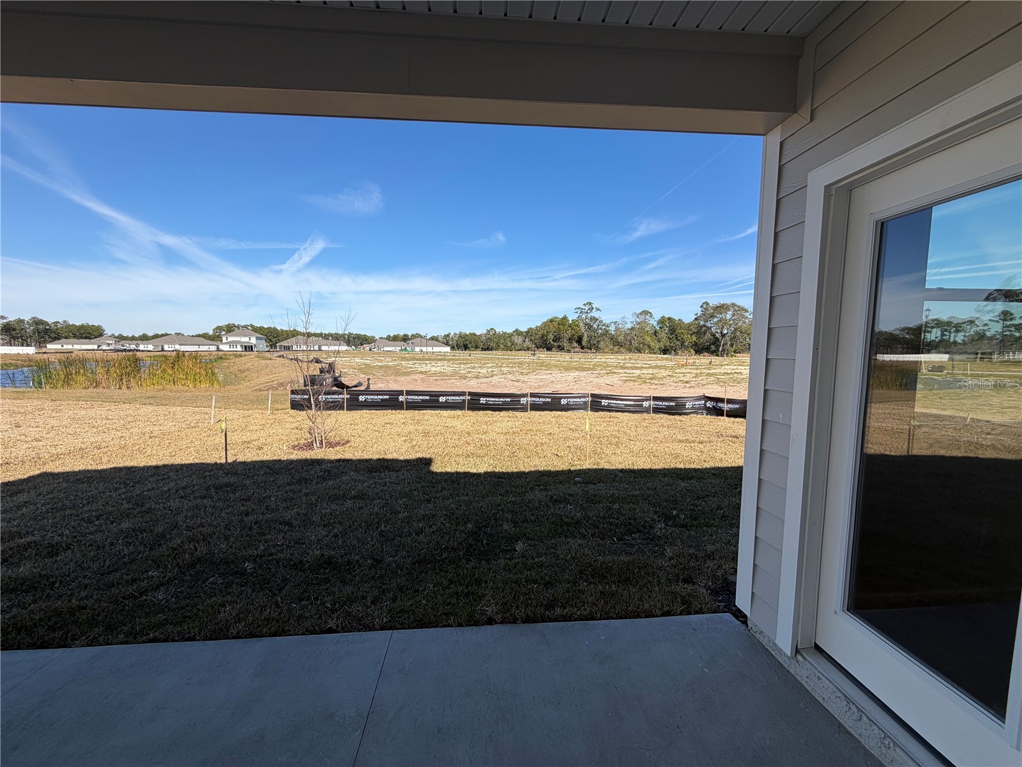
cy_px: 384
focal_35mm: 14
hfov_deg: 102.1
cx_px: 511
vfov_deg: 85.7
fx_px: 413
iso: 20
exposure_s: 1/789
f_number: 2.2
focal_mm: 2.22
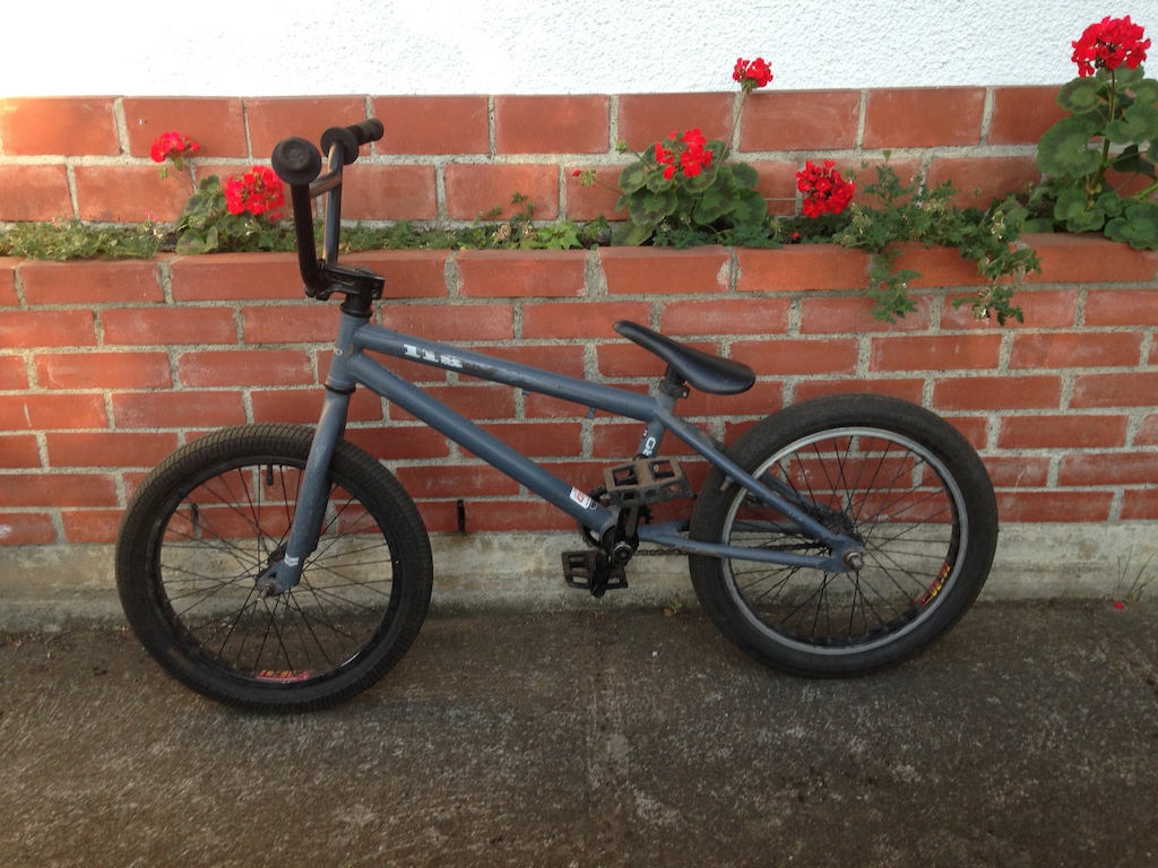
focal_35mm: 33
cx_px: 579
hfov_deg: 55.4
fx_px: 1104
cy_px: 434
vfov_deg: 42.9
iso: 64
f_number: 2.4
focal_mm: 4.12
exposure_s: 1/120
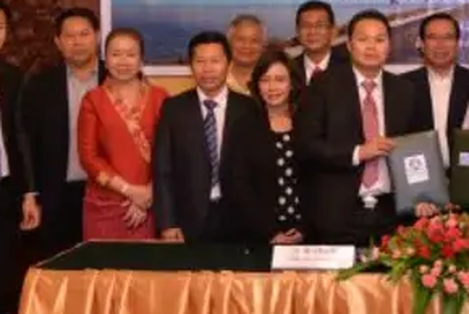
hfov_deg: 22.6
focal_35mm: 86
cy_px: 87
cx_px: 479
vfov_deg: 15.9
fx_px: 1121
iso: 800
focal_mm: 32
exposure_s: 1/125
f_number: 4
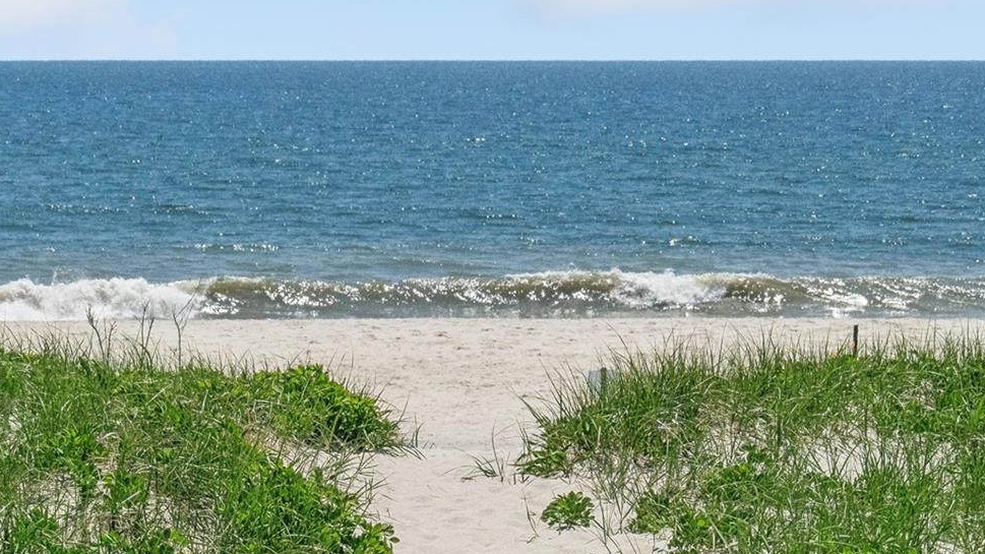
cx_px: 314
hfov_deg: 12.9
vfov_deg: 7.3
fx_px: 4336
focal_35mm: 166
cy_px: 355
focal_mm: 50
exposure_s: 1/6400
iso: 400
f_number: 8
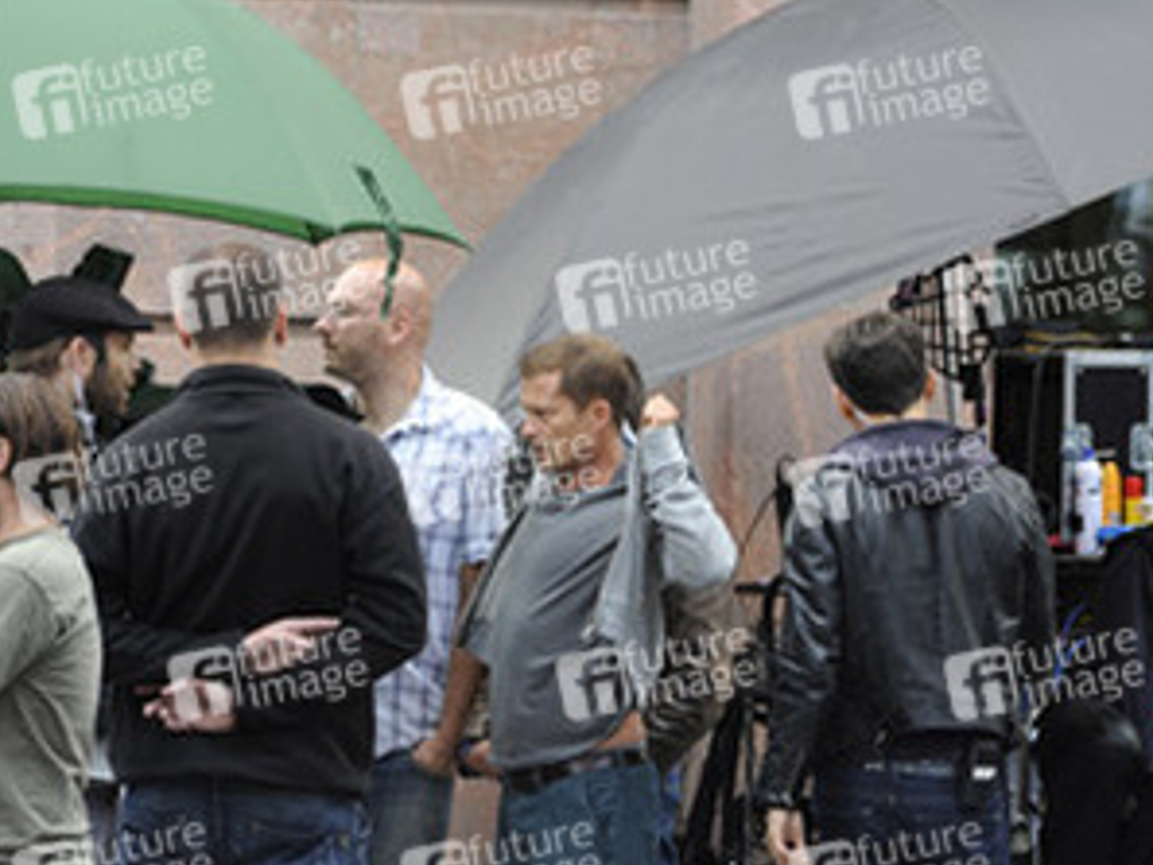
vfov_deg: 3.4
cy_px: 578
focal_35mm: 438
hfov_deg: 4.5
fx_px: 14595
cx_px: 553
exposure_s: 1/200
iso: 640
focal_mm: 300
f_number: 7.1
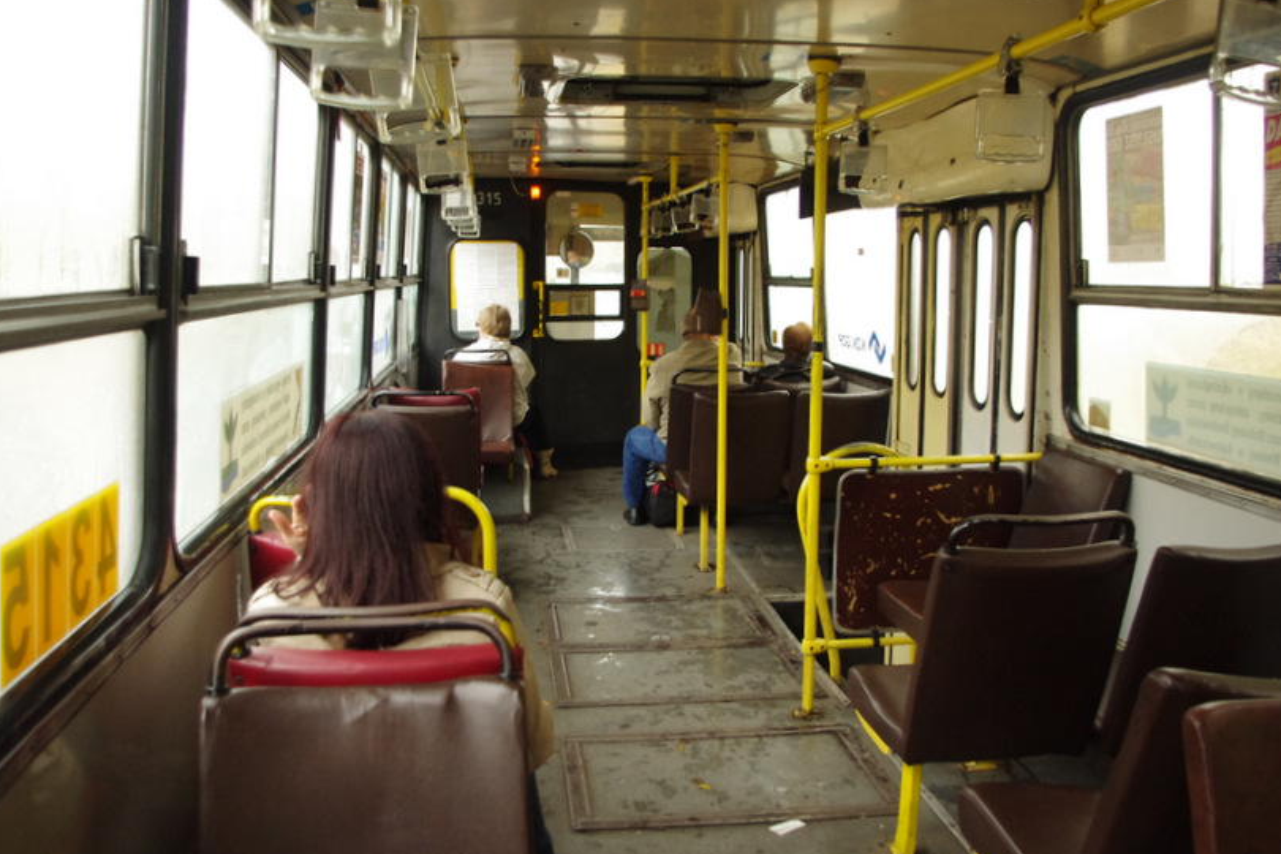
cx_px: 599
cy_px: 429
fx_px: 1067
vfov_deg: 43.6
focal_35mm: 30
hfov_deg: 61.9
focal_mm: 18
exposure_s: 1/125
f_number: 3.5
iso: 1600
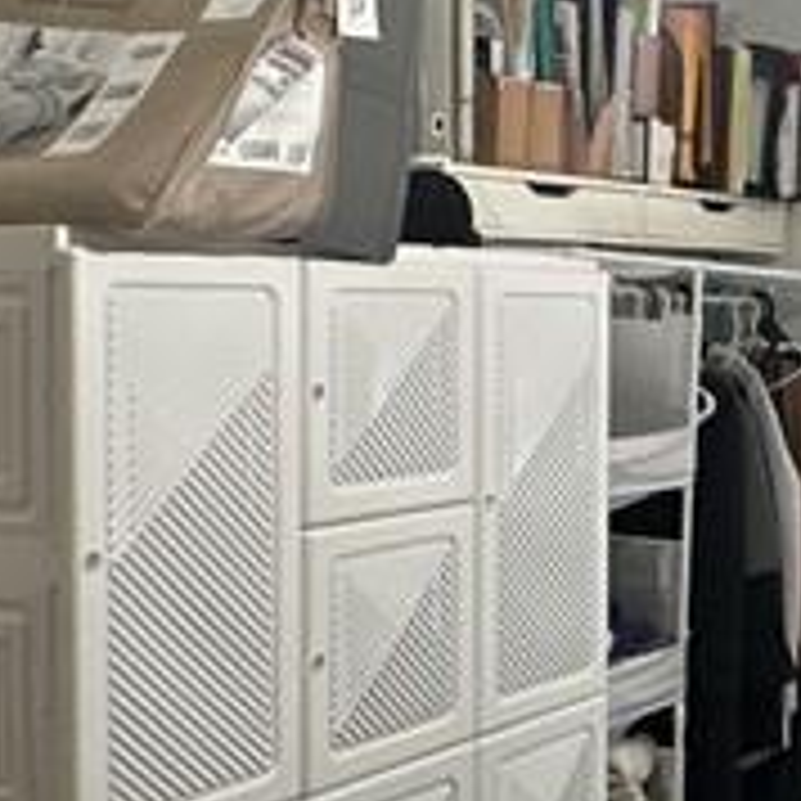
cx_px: 972
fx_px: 1859
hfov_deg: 22.4
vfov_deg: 24.3
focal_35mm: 71
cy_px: 342
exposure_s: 1/120
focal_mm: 2.22
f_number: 2.2
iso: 250
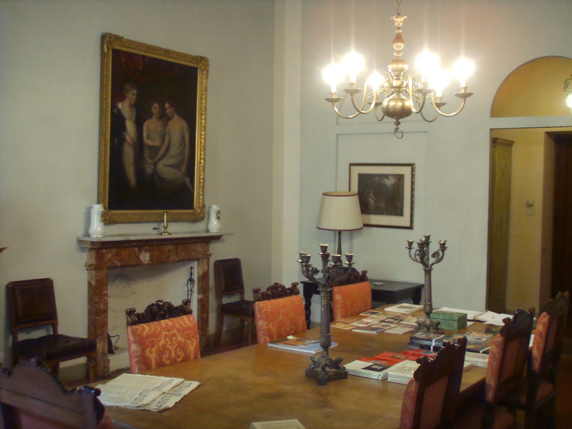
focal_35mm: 39
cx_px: 286
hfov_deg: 47.9
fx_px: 644
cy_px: 214
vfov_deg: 36.8
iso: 150
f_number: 3.5
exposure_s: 1/6
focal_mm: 6.6
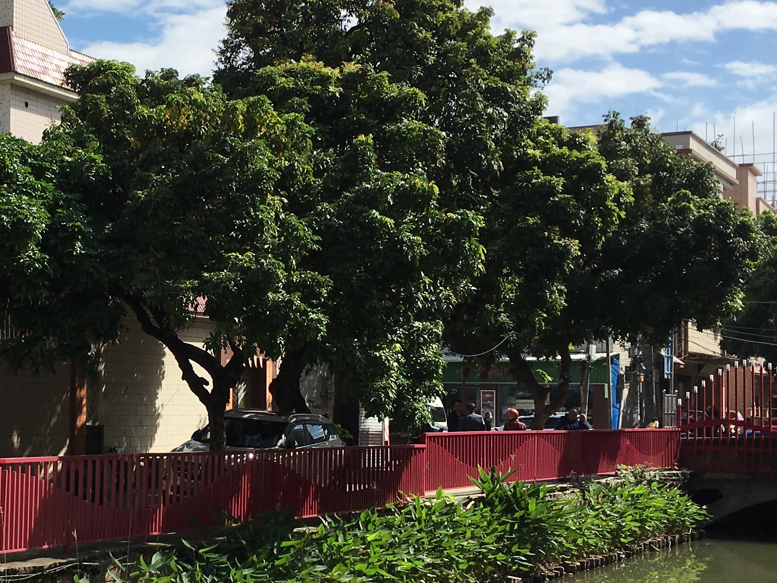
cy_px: 337
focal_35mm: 68
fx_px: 1526
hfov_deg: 27.5
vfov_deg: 21.6
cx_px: 80
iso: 25
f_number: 2.2
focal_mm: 4.15
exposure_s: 1/2262
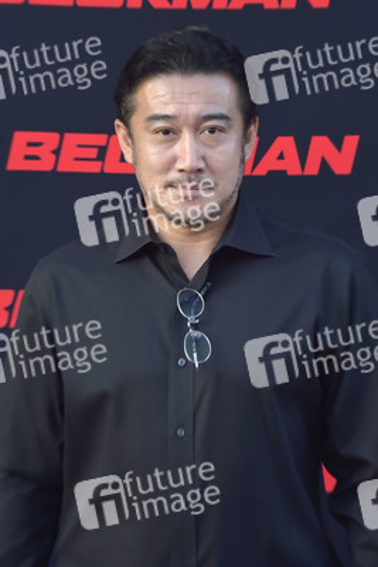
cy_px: 284
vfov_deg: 11.4
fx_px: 2832
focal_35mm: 180
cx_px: 189
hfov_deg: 7.6
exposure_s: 1/250
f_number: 7.1
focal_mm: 180
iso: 640
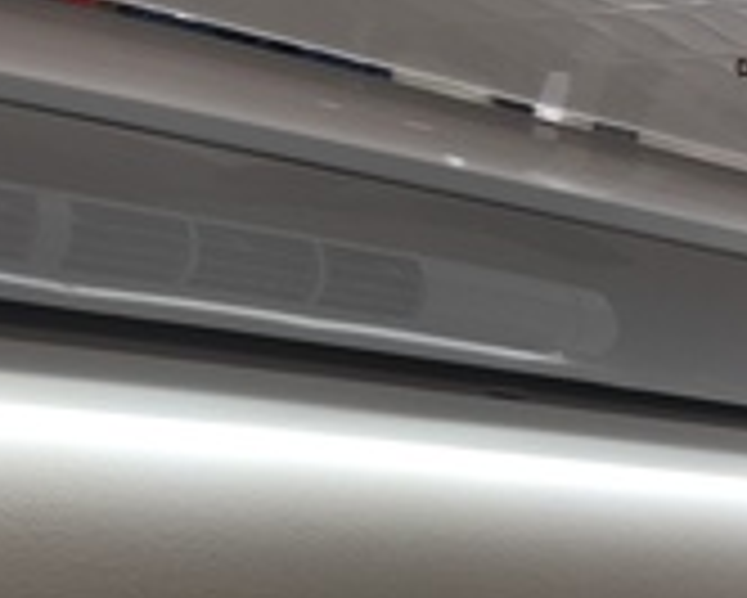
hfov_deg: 24.1
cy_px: -31
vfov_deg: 18.8
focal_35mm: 79
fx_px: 1748
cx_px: 324
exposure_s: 1/100
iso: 25
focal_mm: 3.99
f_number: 1.8
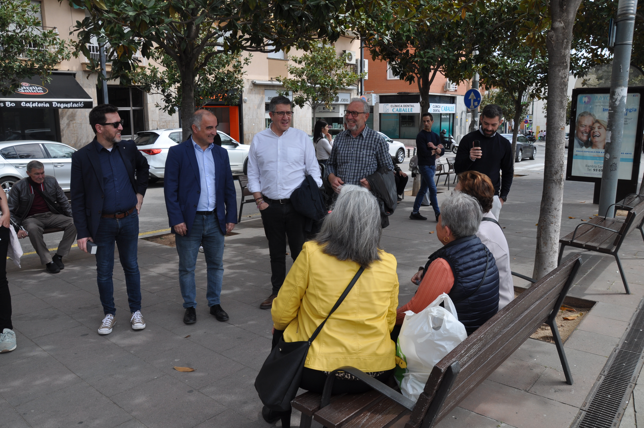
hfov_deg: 67.4
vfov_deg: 47.8
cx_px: 322
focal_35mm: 27
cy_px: 214
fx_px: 482
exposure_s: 1/250
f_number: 8
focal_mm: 18
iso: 200
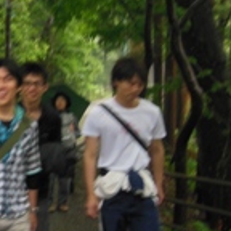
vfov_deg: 16.3
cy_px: 111
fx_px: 808
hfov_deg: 15.0
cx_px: -119
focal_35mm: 107
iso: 250
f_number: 4.1
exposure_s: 1/30
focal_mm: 6.9
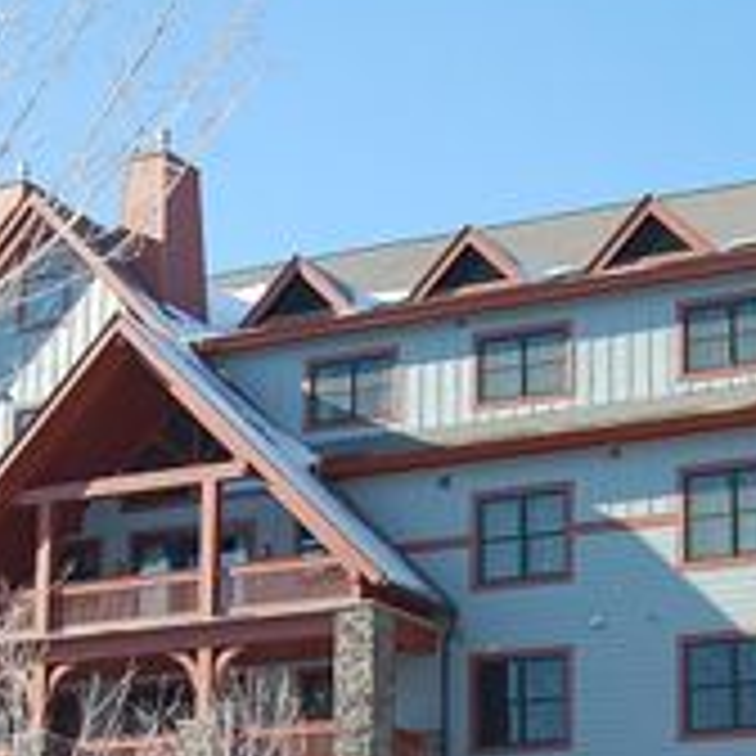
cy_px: 684
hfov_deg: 15.3
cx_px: 346
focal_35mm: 114
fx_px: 2817
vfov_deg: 15.1
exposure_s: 1/250
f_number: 8
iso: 200
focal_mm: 30
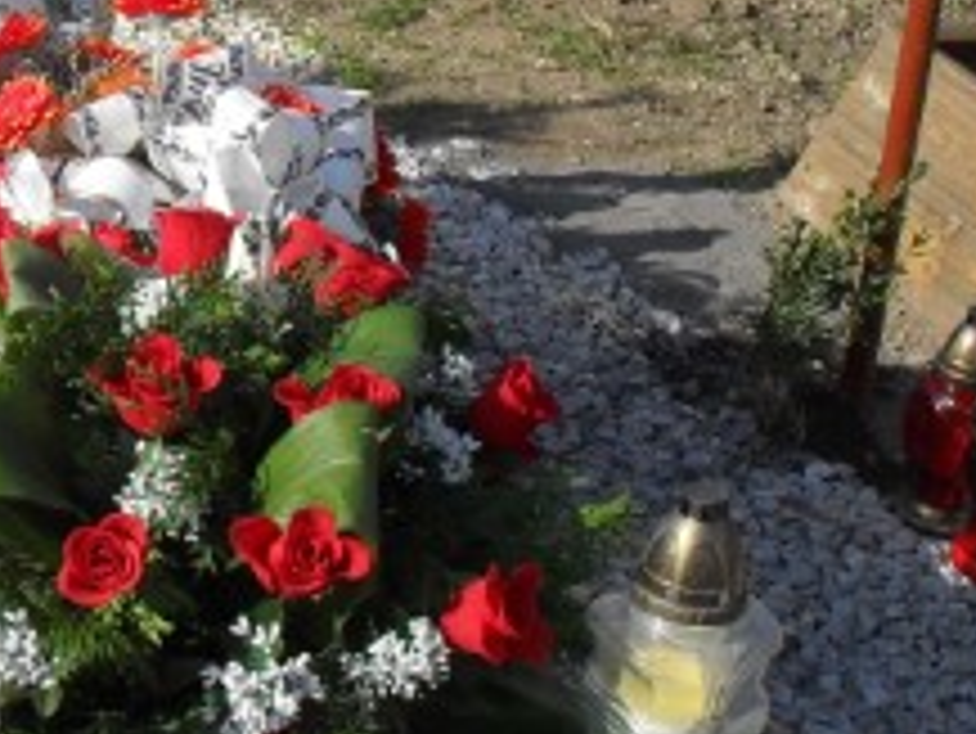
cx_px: -18
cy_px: 176
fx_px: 2906
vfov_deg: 14.3
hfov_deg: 18.5
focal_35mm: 103
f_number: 8.4
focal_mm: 6.3
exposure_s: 1/180
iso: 100
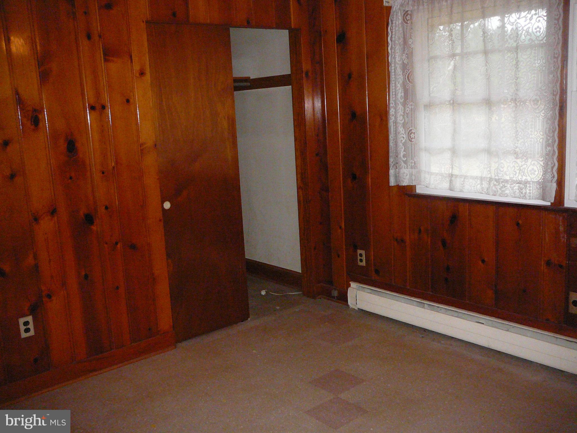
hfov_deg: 52.6
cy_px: 216
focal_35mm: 35
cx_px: 288
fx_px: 583
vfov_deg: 40.7
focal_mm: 5.2
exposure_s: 1/30
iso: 400
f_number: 2.8
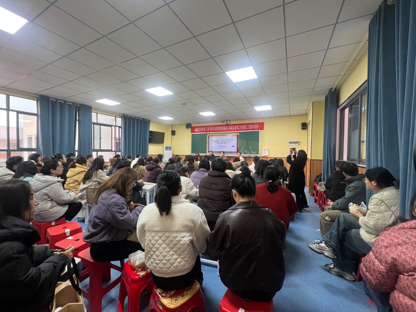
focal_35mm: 13
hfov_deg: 106.2
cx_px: 208
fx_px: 156
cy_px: 156
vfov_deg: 89.9
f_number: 1.8
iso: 160
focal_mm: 1.57
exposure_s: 1/99
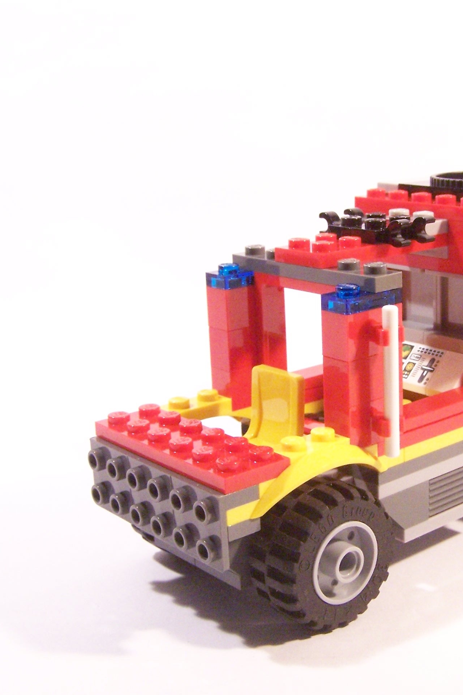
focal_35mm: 53
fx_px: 1022
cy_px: 347
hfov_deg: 25.1
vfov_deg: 37.5
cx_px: 370
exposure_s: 1/30
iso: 400
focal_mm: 6.3
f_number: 3.6
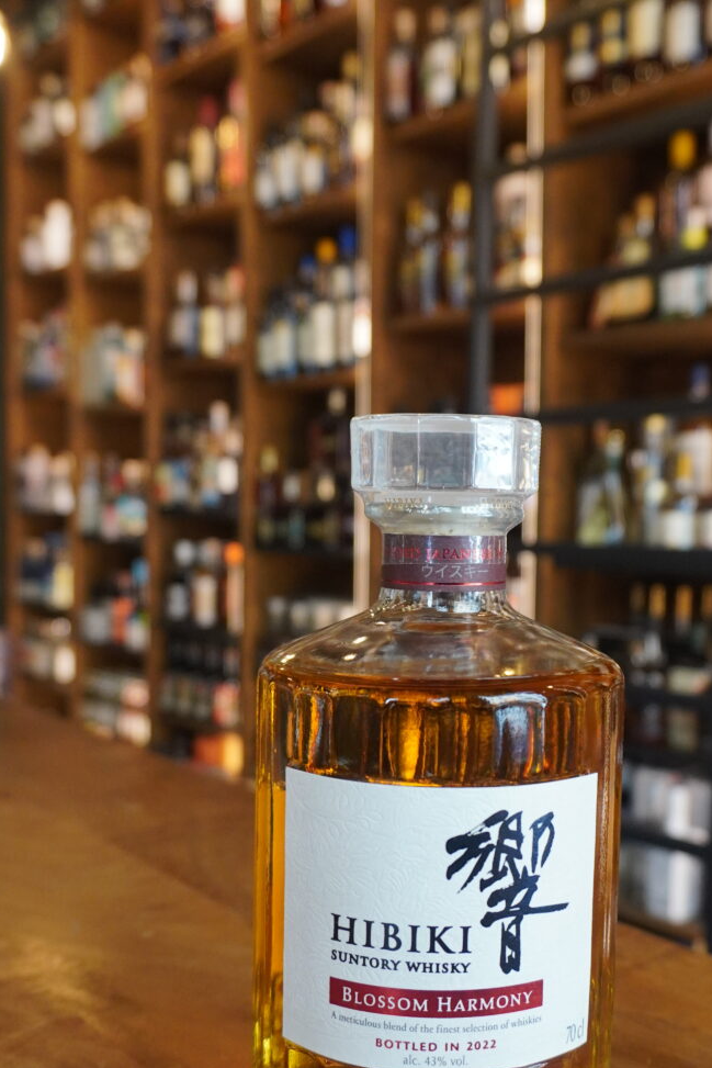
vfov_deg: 51.8
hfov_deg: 35.8
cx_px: 440
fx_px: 1097
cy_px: 586
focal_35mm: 37
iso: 1250
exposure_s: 1/160
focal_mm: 16
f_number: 4
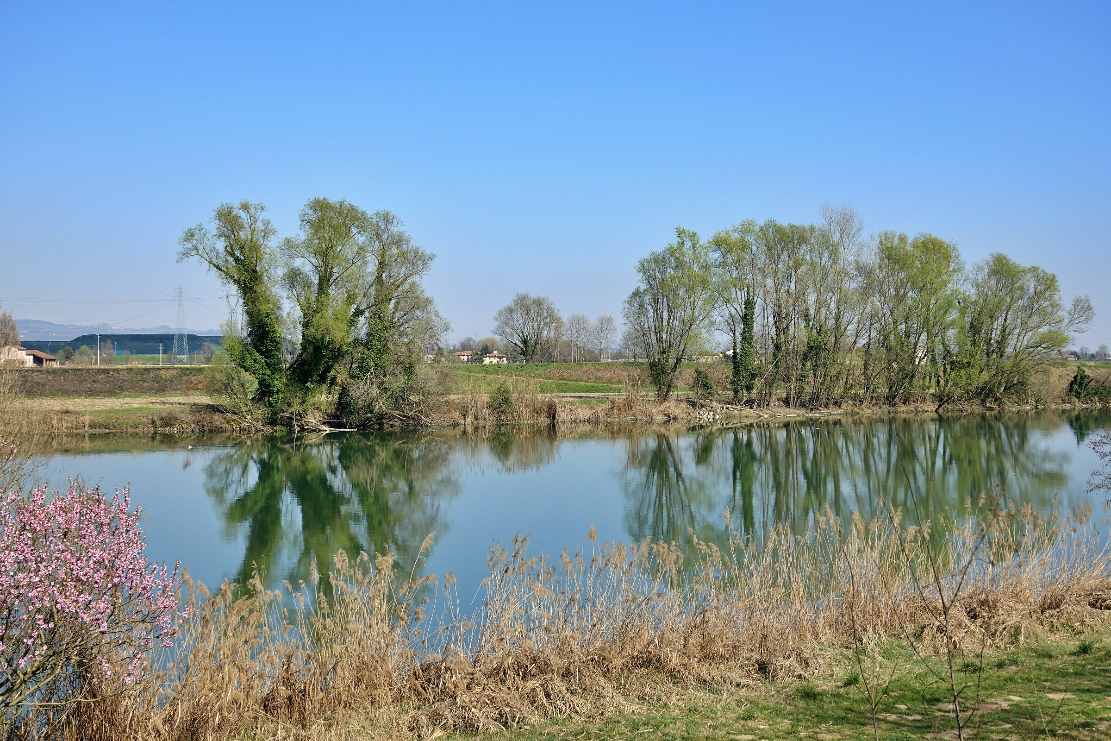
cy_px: 370
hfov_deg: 39.6
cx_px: 556
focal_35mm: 50
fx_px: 1543
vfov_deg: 27.0
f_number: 3.2
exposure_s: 1/800
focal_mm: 18.21
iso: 64
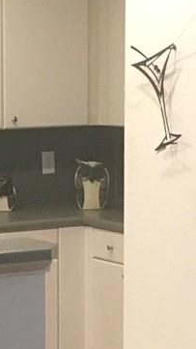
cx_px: 12
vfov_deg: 15.3
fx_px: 1294
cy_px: 276
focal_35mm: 140
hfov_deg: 8.6
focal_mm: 4.15
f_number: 2.2
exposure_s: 1/30
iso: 200
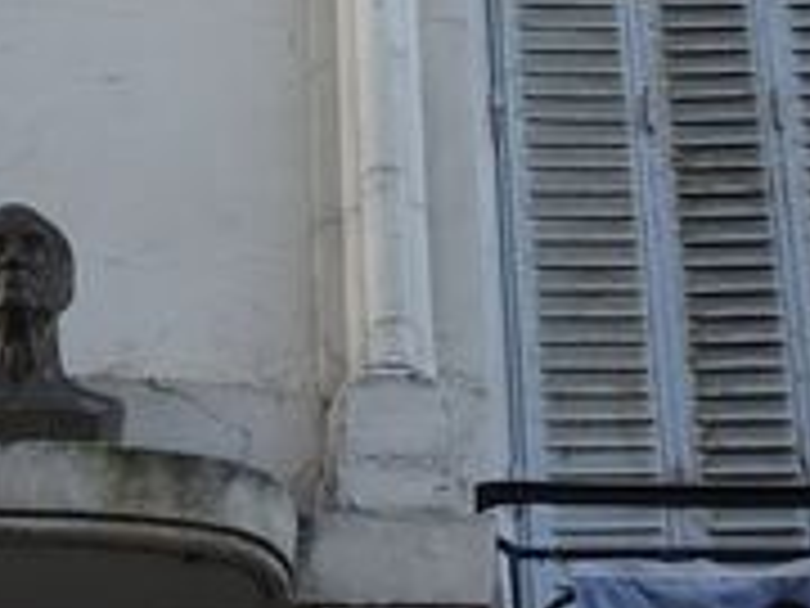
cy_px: -68
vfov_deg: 9.7
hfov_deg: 12.9
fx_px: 3533
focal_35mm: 151
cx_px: 36
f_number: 4
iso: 80
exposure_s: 1/80
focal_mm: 5.79
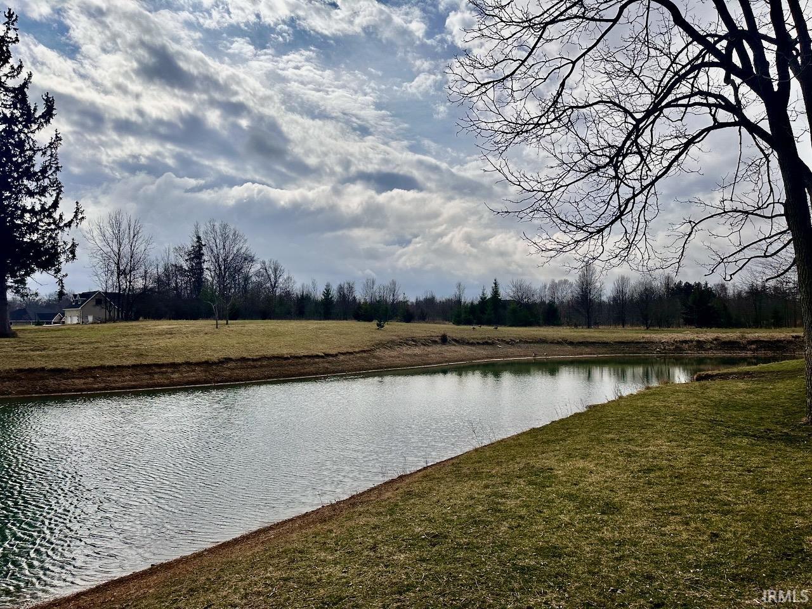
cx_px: 406
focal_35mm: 24
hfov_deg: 71.6
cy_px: 304
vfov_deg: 56.8
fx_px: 563
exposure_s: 1/18519
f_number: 1.78
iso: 80
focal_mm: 6.86
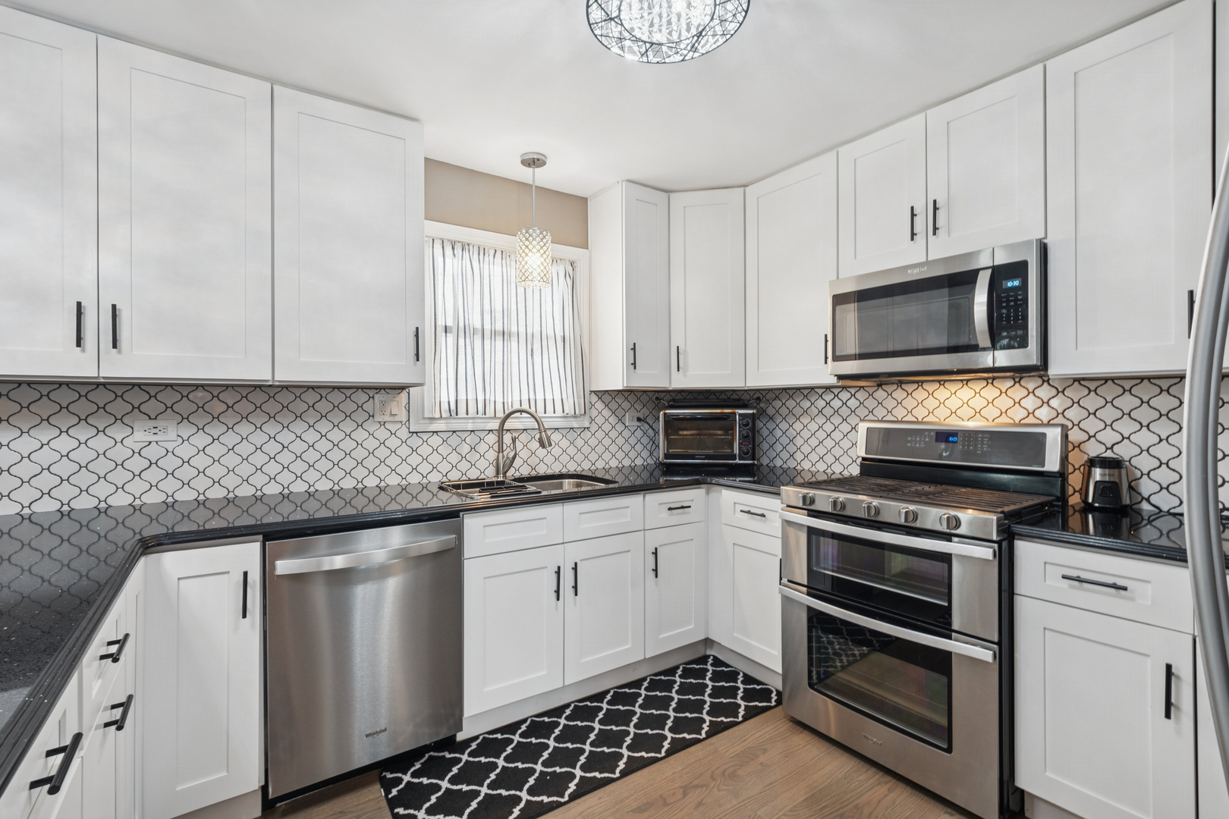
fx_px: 512
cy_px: 410
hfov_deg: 100.4
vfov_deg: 77.3
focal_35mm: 15
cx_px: 614
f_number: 8
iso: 250
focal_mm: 10
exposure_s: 1/10
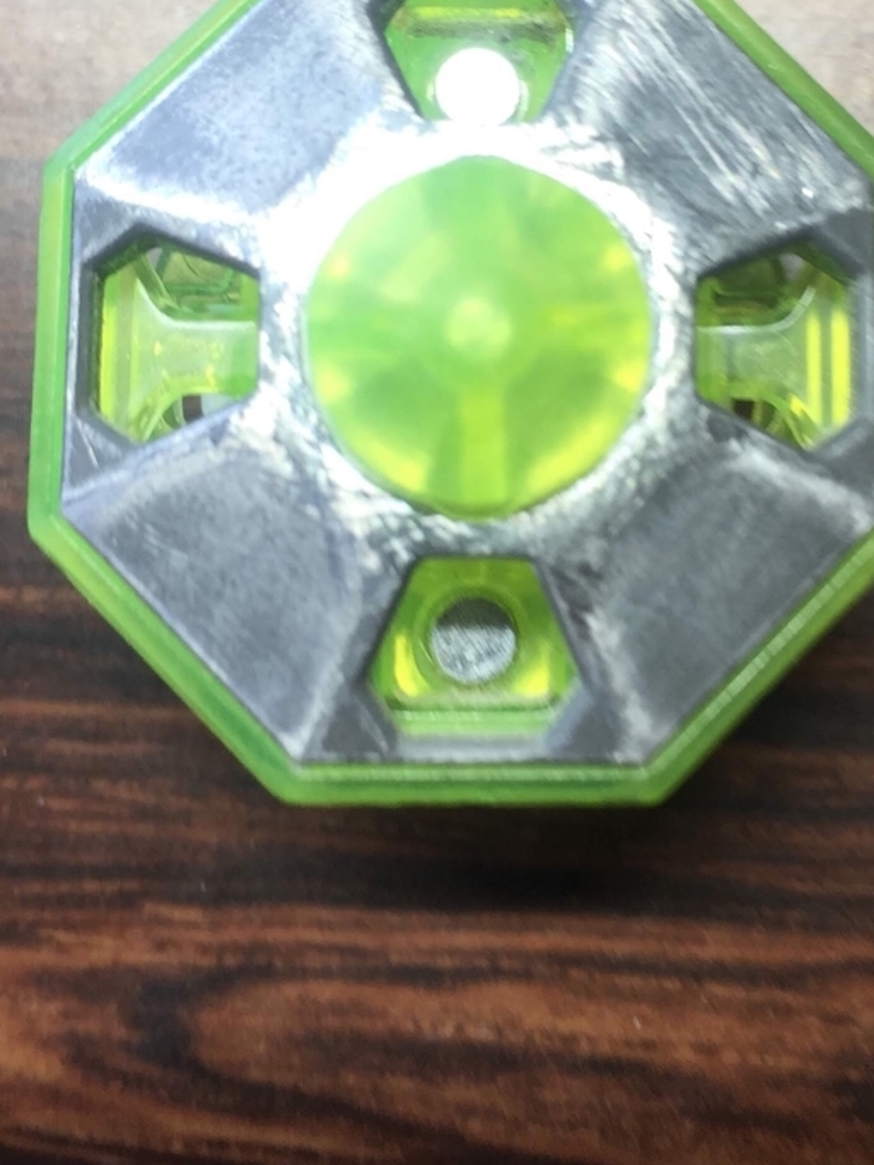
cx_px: 483
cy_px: 285
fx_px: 1716
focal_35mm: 51
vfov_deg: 36.6
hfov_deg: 28.6
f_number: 2.2
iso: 32
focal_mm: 4.15
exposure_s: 1/40
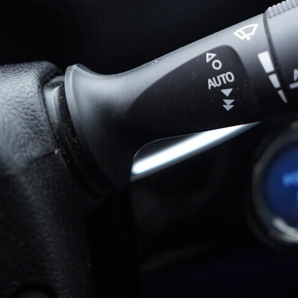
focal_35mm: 65
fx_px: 633
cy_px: 89
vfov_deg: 26.3
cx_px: 215
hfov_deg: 26.2
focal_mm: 24
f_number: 2.8
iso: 320
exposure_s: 1/40
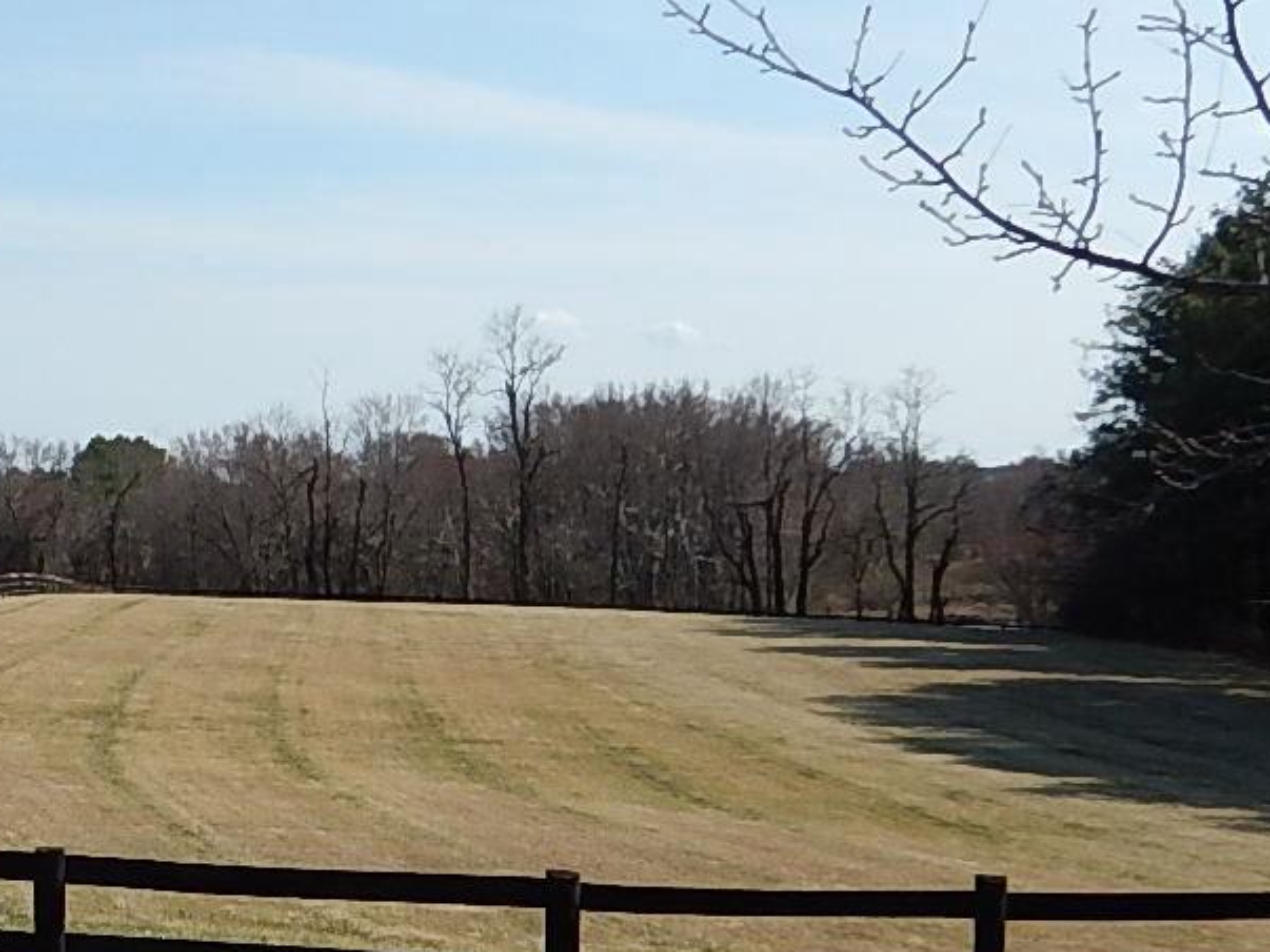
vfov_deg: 19.0
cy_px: 756
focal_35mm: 77
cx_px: -65
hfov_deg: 24.0
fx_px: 2824
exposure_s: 1/1250
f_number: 4.1
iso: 125
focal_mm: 5.1
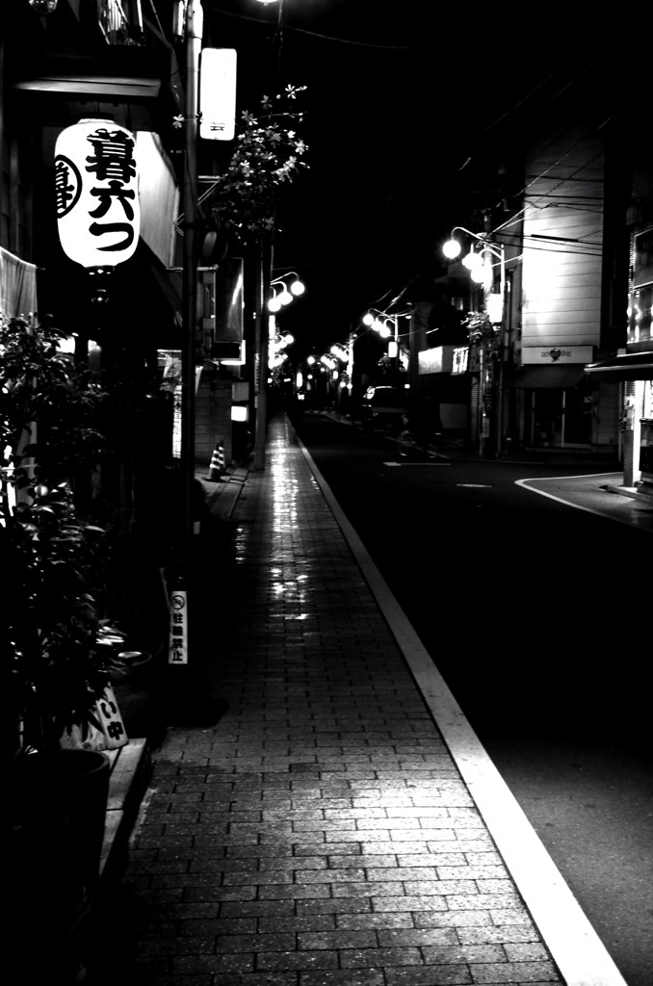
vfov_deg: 46.5
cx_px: 326
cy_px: 493
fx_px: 1148
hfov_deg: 31.7
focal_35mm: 42
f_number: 8
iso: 800
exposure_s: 1/10
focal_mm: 28
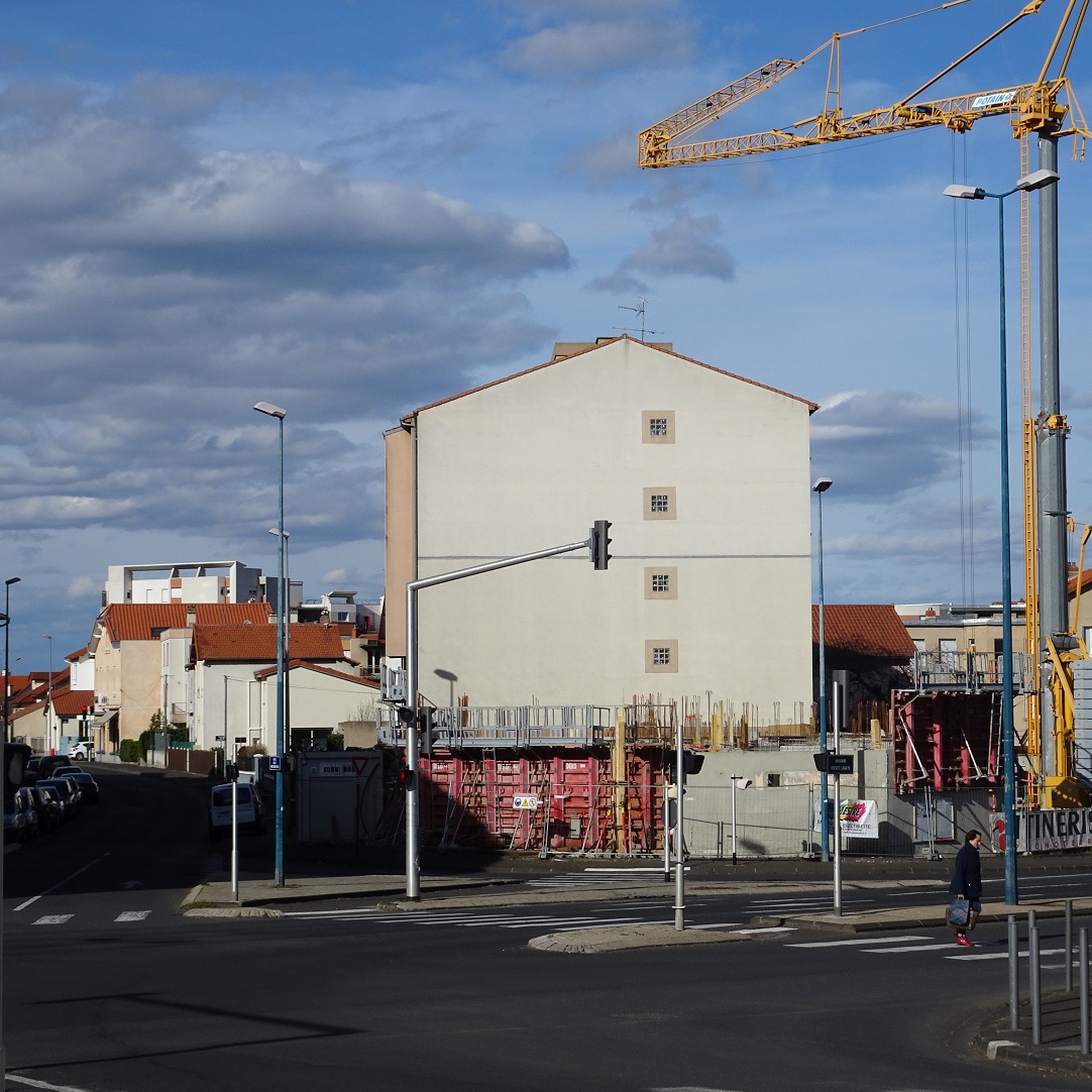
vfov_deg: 22.8
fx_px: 2712
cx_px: 736
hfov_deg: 22.7
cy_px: 537
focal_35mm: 76
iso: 80
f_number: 4.5
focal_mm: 10.59
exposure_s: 1/1250
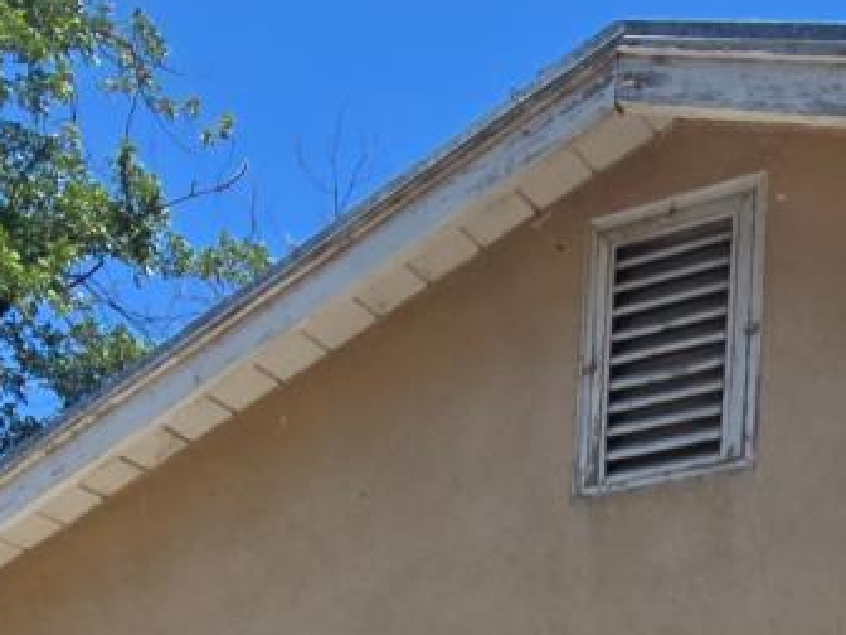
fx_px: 1417
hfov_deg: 32.5
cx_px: 647
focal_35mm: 58
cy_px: 1067
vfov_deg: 20.0
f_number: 2.2
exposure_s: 1/1488
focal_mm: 2.2
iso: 50
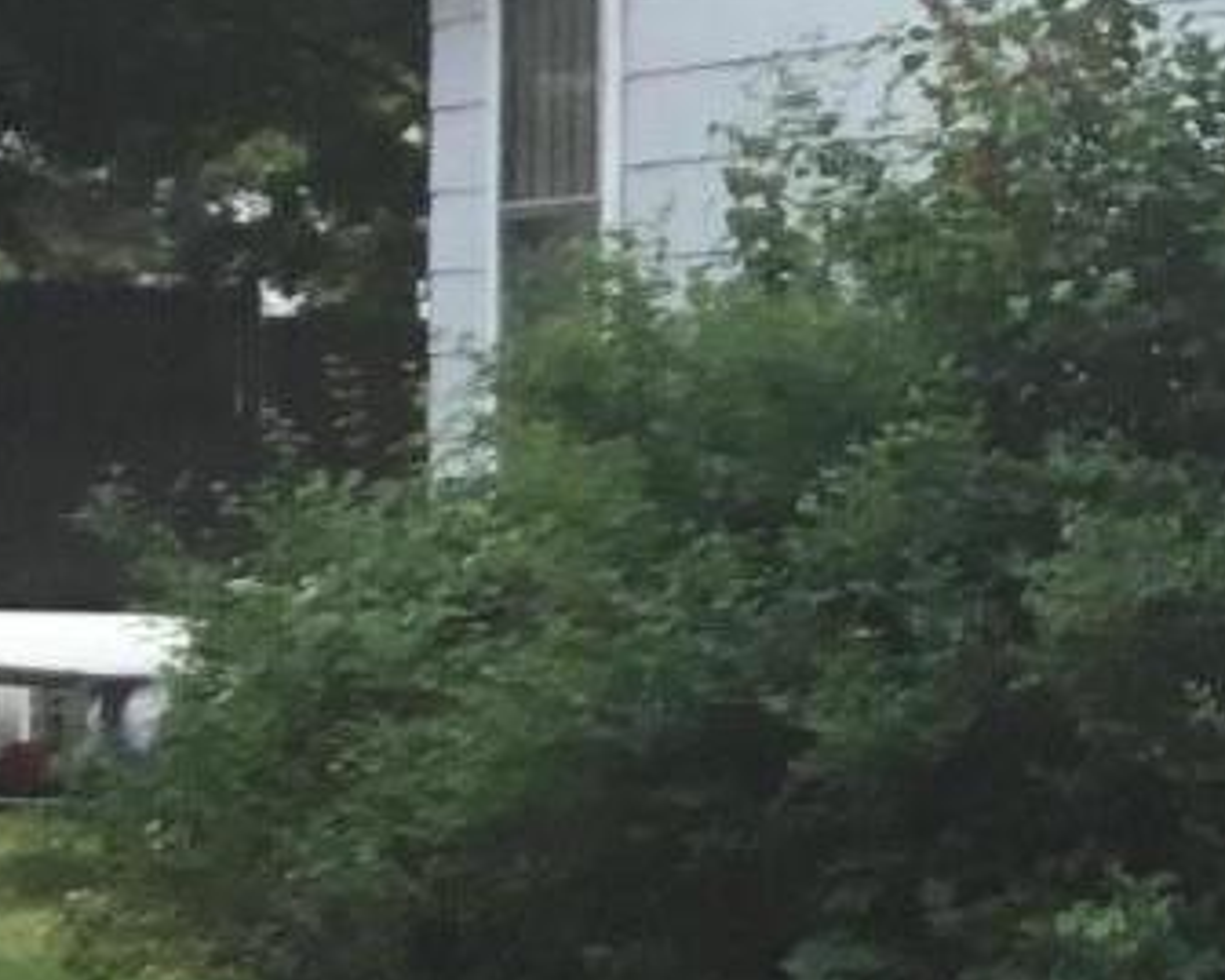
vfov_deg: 8.6
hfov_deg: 9.5
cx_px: 3004
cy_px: 608
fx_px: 6528
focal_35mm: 180
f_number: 2.4
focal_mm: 3.3
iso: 25
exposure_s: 1/612
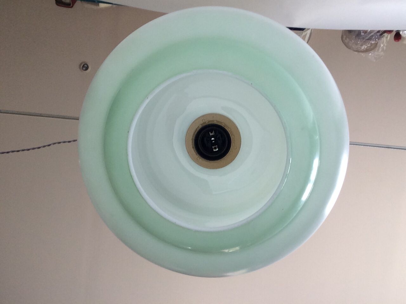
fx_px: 364
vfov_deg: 45.4
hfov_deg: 58.4
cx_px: 203
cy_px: 152
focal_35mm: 31
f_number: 2.4
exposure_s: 1/33
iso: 64
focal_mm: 2.15
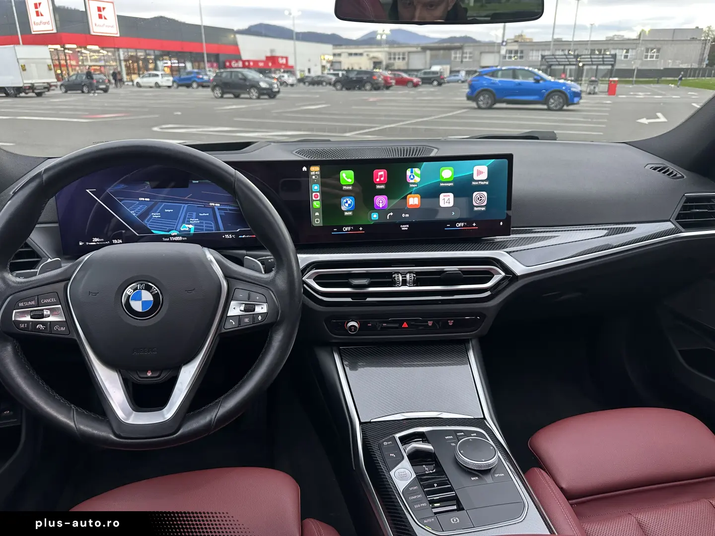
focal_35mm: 24
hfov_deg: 71.6
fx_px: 496
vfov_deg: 56.8
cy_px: 268
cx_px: 358
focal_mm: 6.86
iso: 250
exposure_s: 1/49
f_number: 1.78
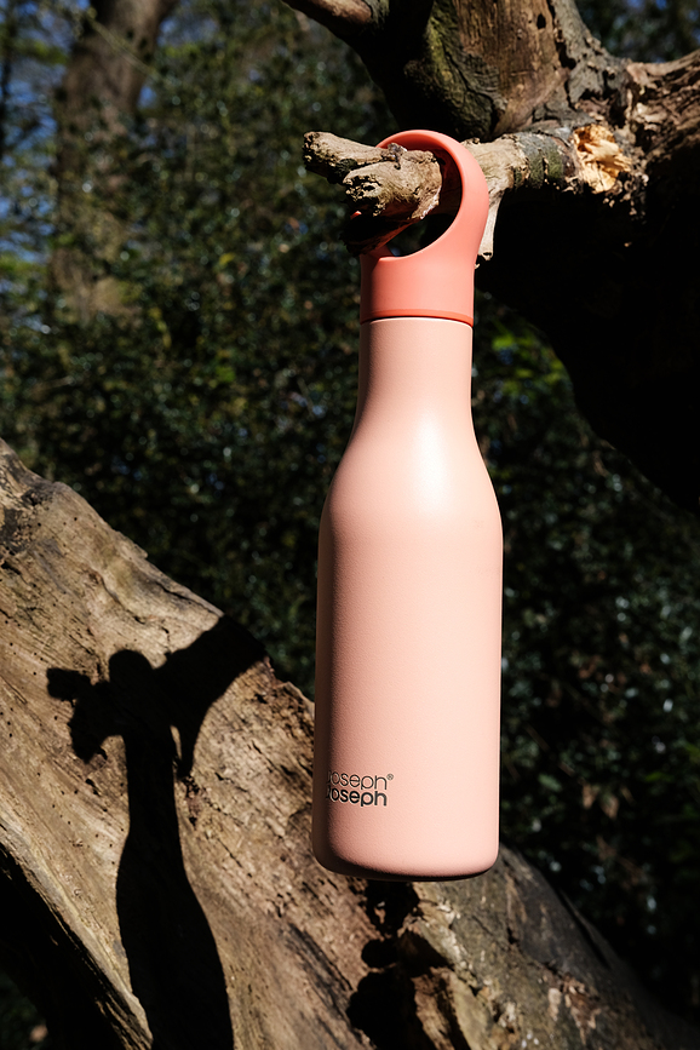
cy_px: 525
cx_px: 350
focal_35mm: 53
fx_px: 1546
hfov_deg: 25.5
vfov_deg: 37.5
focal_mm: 35
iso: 500
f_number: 11
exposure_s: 1/180
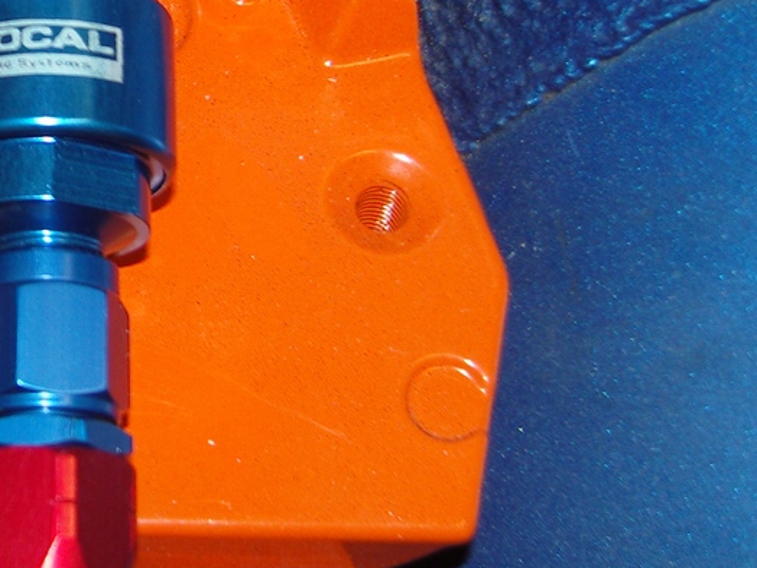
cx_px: -49
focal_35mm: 83
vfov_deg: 17.5
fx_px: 1815
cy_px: 40
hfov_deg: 22.4
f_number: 2.8
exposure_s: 1/40
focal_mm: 7.3
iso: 100
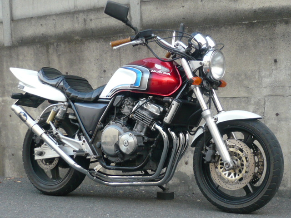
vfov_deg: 21.6
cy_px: 109
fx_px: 572
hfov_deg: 28.6
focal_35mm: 68
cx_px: 146
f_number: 3.5
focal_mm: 7.4
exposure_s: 1/30
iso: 125
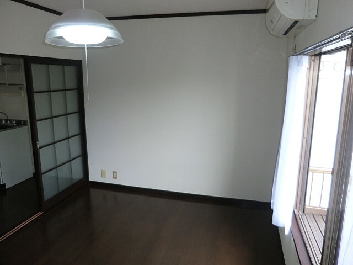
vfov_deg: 56.8
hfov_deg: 71.6
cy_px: 132
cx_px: 176
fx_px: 245
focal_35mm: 24
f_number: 3.2
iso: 100
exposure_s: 1/60
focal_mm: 4.3
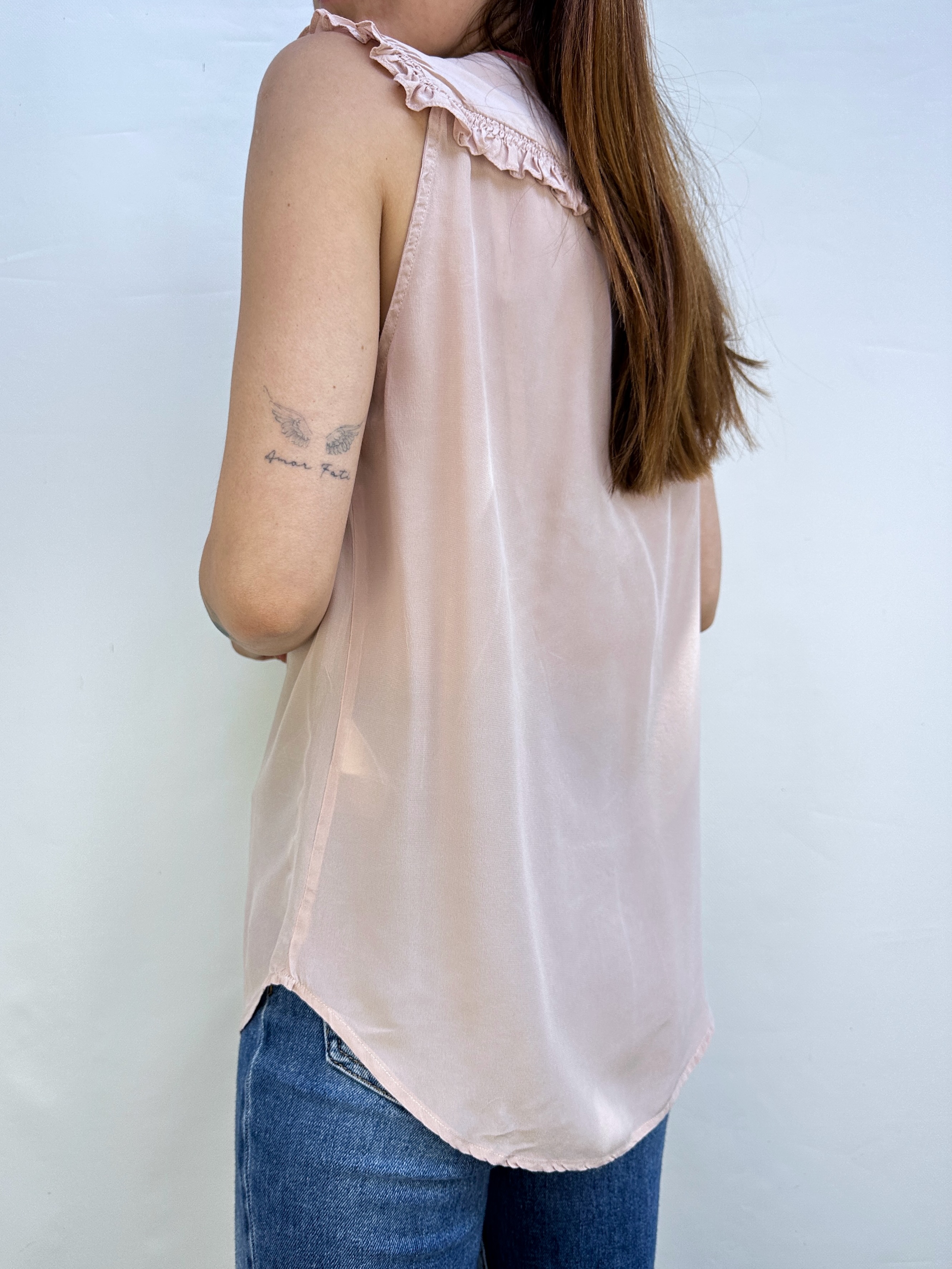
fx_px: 880
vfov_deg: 71.6
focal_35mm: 24
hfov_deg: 56.8
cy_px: 634
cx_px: 476
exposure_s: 1/601
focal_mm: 6.86
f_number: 1.78
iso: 80
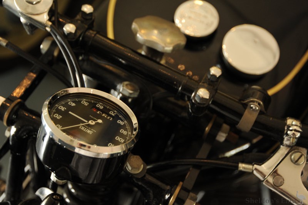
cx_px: 154
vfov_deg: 24.6
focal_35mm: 55
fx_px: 470
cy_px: 102
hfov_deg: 36.3
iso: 1250
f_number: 5
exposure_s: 1/50
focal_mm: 55
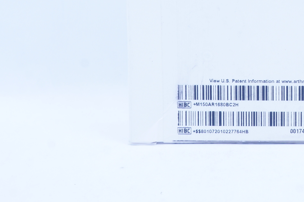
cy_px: -47
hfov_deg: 19.6
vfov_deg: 13.1
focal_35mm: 101
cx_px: 310
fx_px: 852
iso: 400
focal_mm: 26
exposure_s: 1/10
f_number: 14
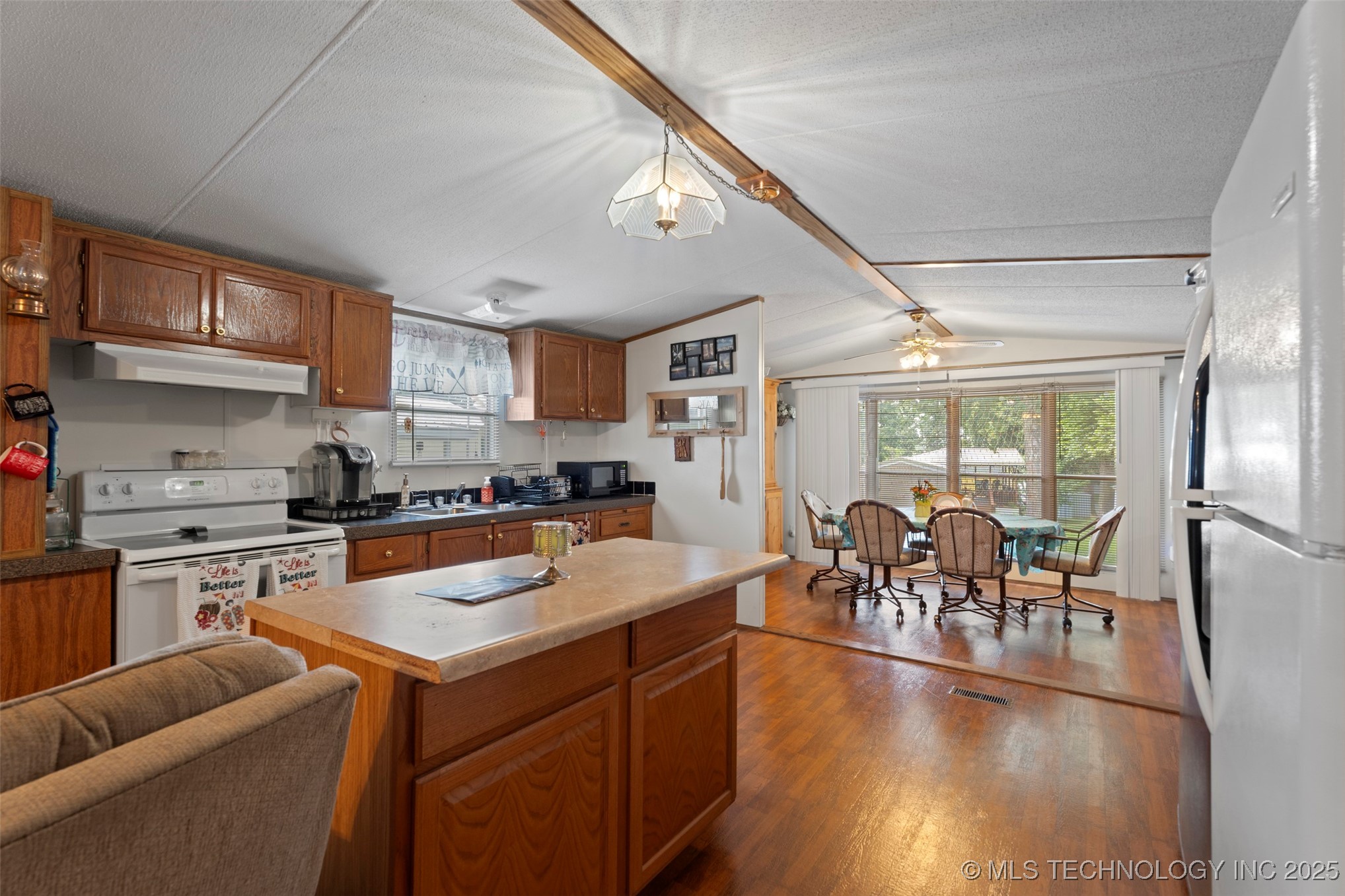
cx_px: 672
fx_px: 598
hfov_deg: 96.7
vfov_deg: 73.7
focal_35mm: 16
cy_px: 448
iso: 250
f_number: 9
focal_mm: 16
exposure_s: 1/1.25
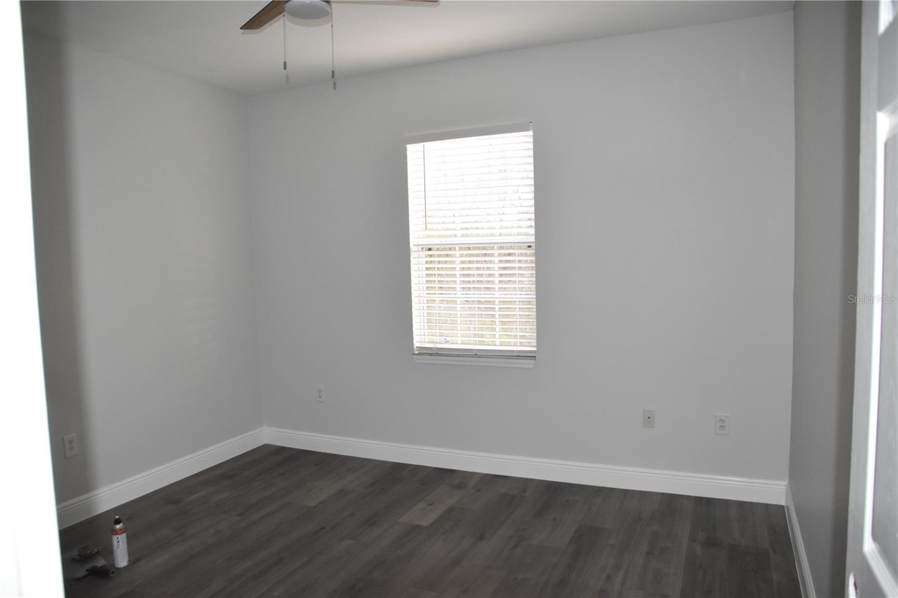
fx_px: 599
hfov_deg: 73.8
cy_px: 299
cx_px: 449
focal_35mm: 24
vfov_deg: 53.1
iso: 1600
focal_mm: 16
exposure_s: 1/60
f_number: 3.5
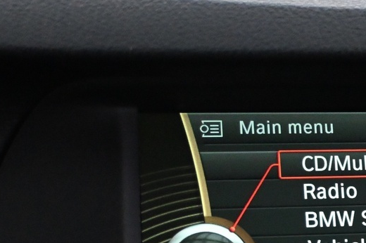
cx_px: 430
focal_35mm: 108
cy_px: 221
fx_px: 1093
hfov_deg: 18.1
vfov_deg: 12.6
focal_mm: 23
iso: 4500
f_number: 4.2
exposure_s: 1/60
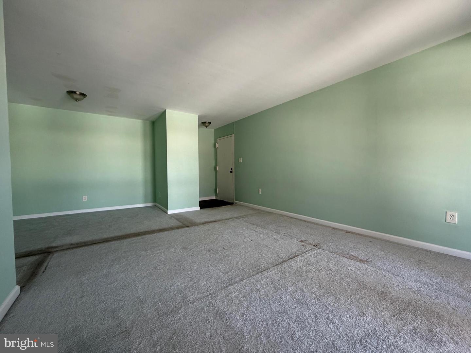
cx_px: 236
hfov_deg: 102.1
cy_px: 176
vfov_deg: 85.7
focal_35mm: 14
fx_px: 190
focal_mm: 2.22
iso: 160
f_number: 2.2
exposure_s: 1/121
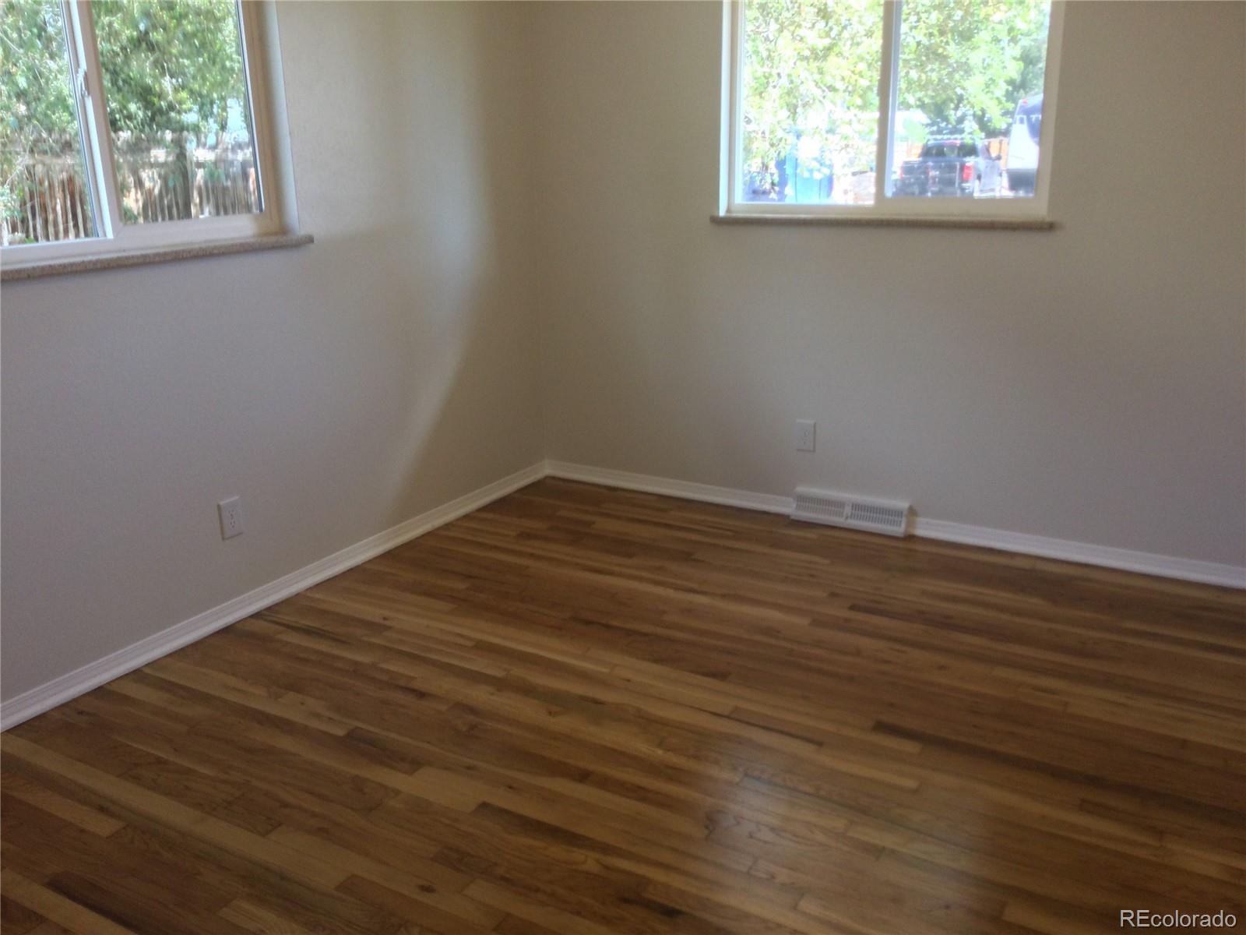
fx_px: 1116
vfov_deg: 45.4
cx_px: 623
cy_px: 468
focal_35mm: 31
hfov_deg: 58.4
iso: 32
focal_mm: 3.3
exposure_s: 1/30
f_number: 2.4
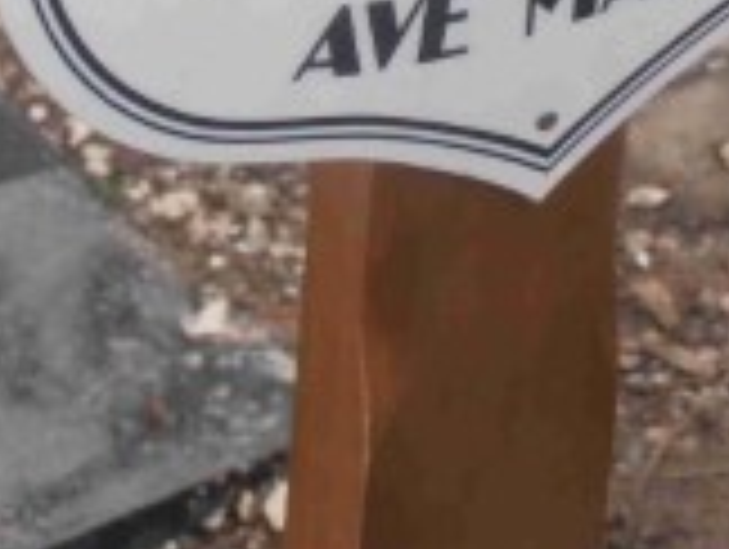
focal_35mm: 225
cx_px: 612
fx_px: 4745
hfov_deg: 8.8
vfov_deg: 6.5
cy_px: -468
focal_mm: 10.04
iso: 80
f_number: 4.5
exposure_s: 1/125
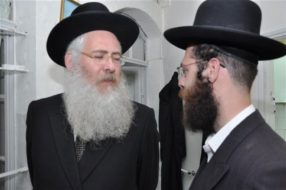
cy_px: 95
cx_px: 143
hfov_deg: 59.6
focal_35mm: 32
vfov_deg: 41.6
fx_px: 250
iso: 640
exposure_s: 1/60
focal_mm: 21
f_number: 5
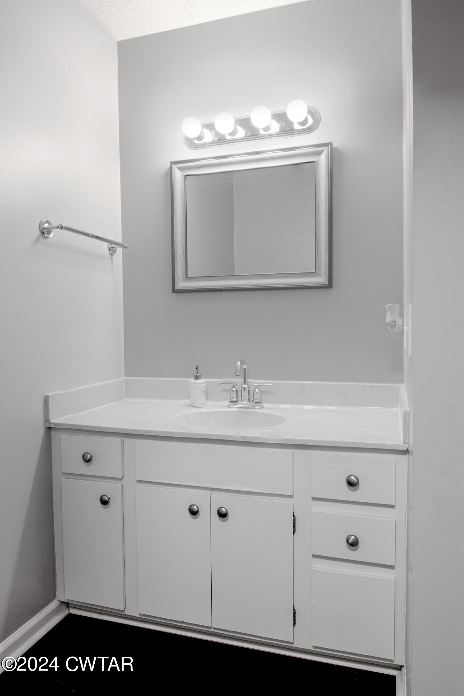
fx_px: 464
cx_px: 232
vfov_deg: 73.7
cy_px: 348
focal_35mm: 24
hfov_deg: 53.1
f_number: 8
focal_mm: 16
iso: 100
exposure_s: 1
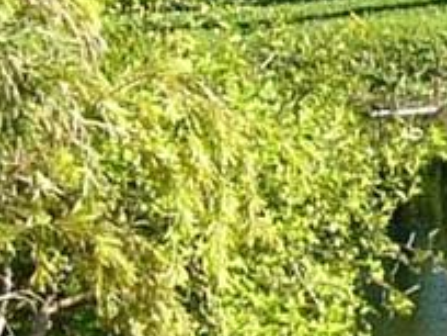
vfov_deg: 5.4
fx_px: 3538
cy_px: -13
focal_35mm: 274
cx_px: 909
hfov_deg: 7.0
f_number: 8
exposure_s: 1/80
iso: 100
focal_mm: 5.8
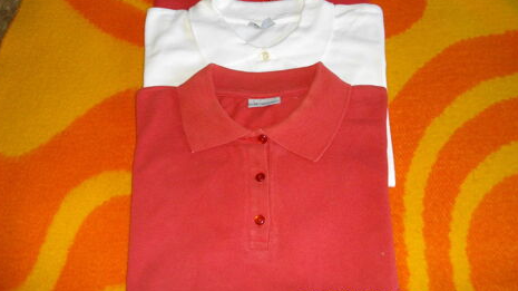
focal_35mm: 36
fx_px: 494
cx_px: 253
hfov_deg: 55.3
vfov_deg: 32.8
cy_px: 139
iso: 200
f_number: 2.9
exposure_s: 1/50
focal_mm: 5.7
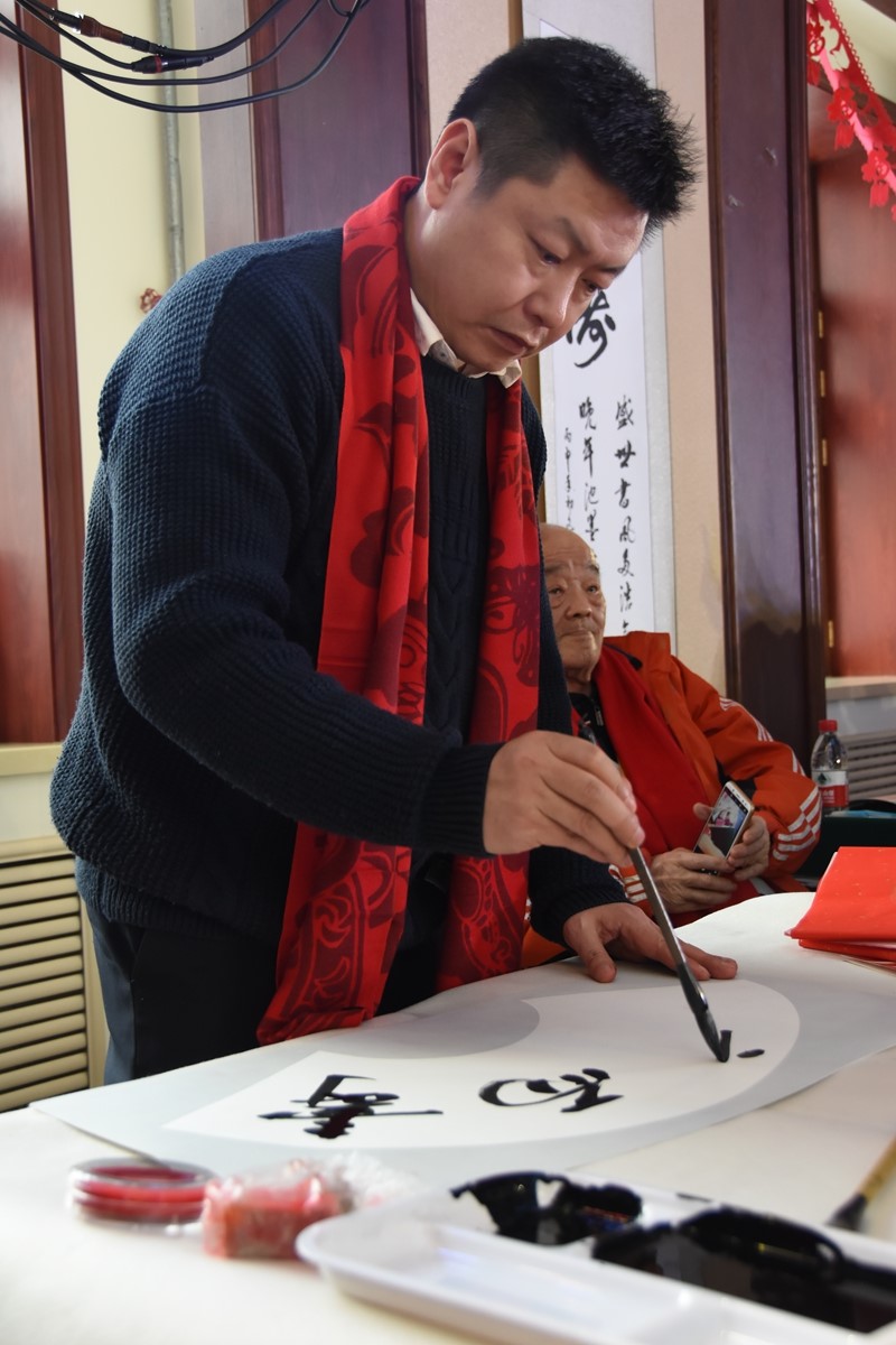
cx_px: 448
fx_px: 1512
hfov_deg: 33.0
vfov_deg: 47.9
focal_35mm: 40
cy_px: 672
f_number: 4
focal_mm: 27
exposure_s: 1/80
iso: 800
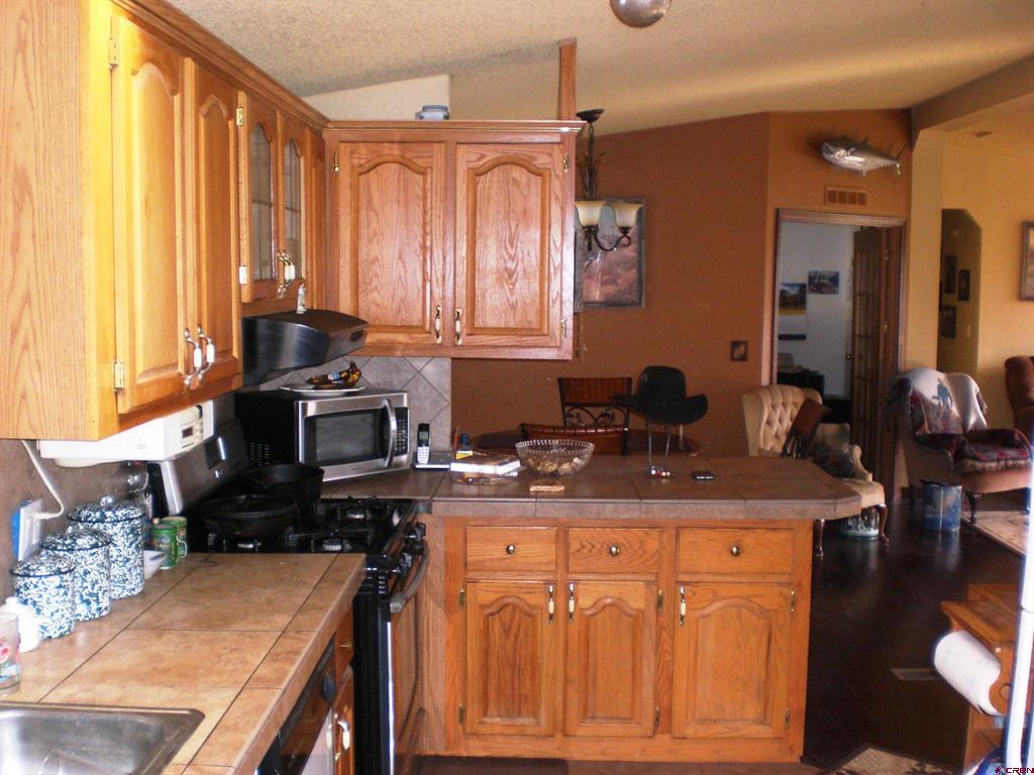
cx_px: 517
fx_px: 1135
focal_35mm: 38
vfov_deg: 37.7
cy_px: 388
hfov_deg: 49.0
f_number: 3.1
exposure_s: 1/60
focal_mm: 6.3
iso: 200
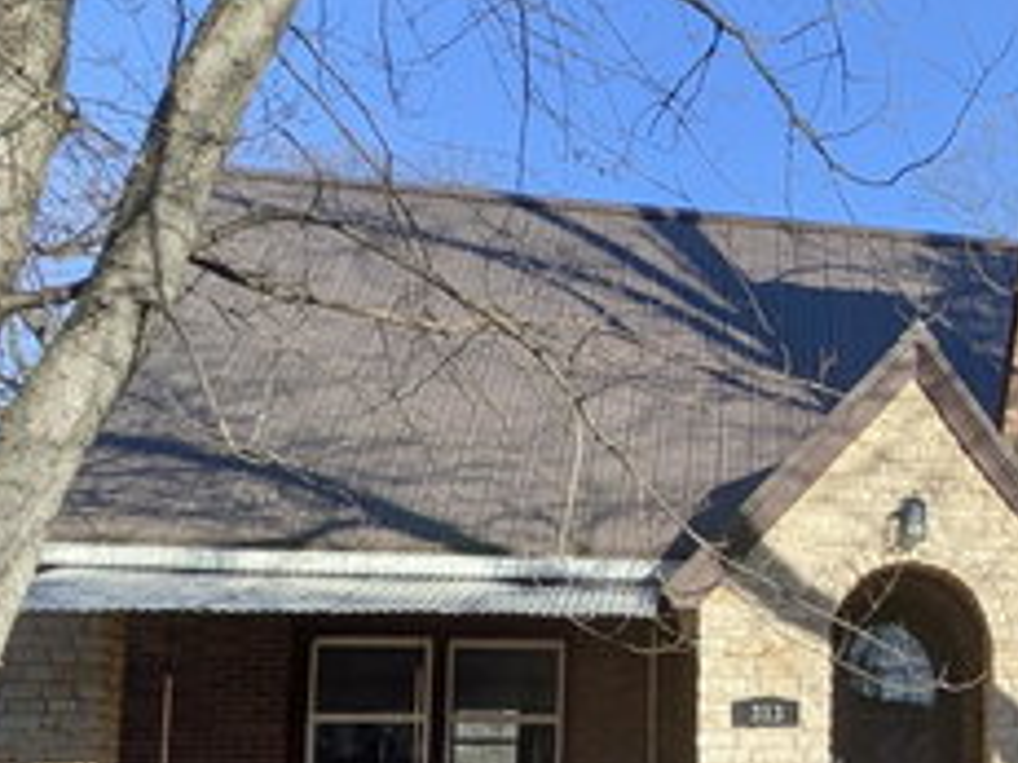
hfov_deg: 56.0
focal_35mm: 31
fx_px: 911
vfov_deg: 43.1
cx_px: 745
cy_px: 622
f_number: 2.2
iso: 45
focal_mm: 1.83
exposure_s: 1/1174
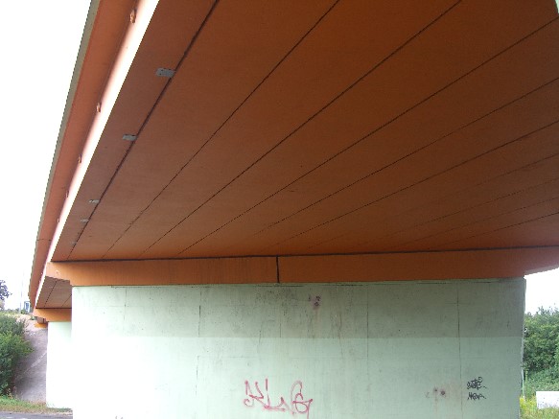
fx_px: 614
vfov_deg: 37.7
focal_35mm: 38
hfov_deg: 49.0
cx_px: 280
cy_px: 210
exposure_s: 1/100
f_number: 2.8
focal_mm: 7.9
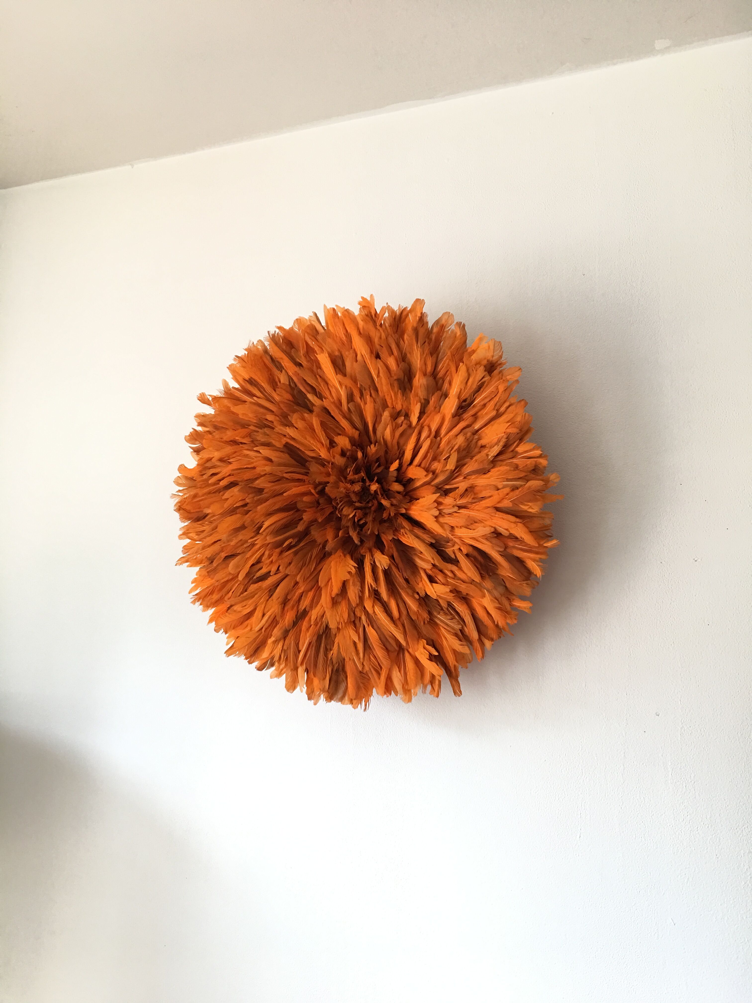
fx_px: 840
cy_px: 502
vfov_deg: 61.7
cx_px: 376
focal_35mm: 29
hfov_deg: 48.2
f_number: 2.2
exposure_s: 1/33
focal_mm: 4.15
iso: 64
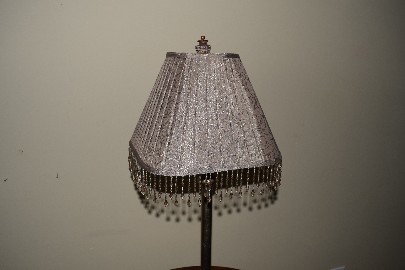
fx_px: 337
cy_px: 135
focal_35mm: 30
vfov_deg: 43.6
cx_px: 202
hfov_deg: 61.9
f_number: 8
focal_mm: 20
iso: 100
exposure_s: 1/60
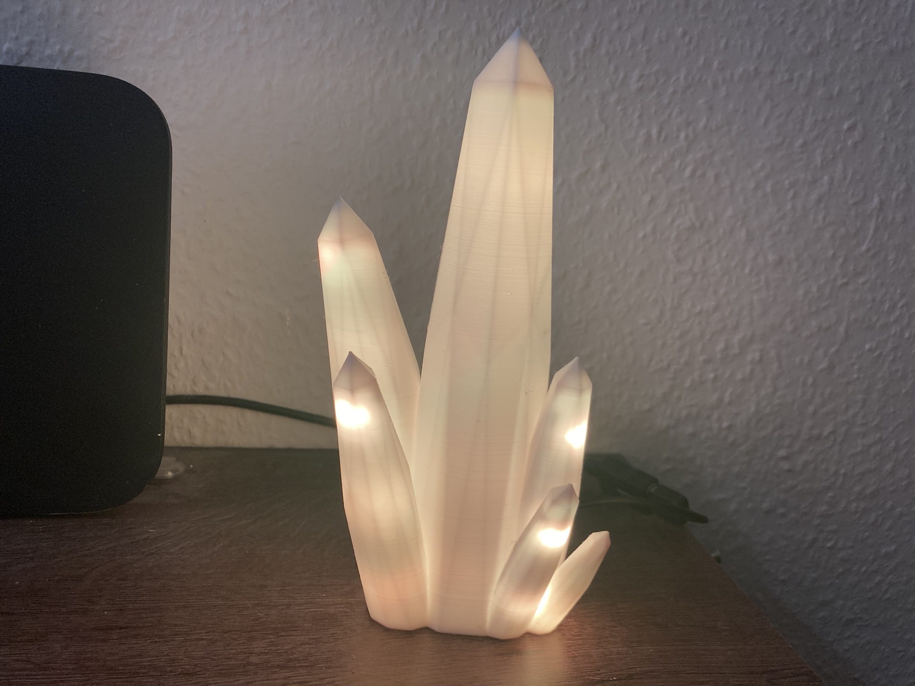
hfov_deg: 63.4
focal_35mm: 28
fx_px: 740
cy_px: 343
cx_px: 458
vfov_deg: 49.7
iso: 80
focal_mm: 3.99
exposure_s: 1/94
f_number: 1.8
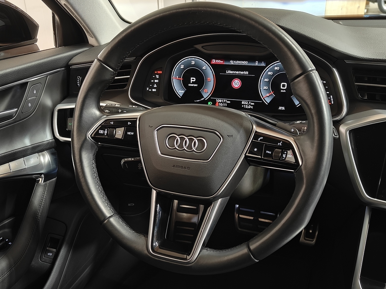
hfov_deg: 51.3
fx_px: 401
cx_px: 181
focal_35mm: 36
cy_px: 161
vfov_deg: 39.6
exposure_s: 1/33
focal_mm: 5.59
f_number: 1.8
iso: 1600
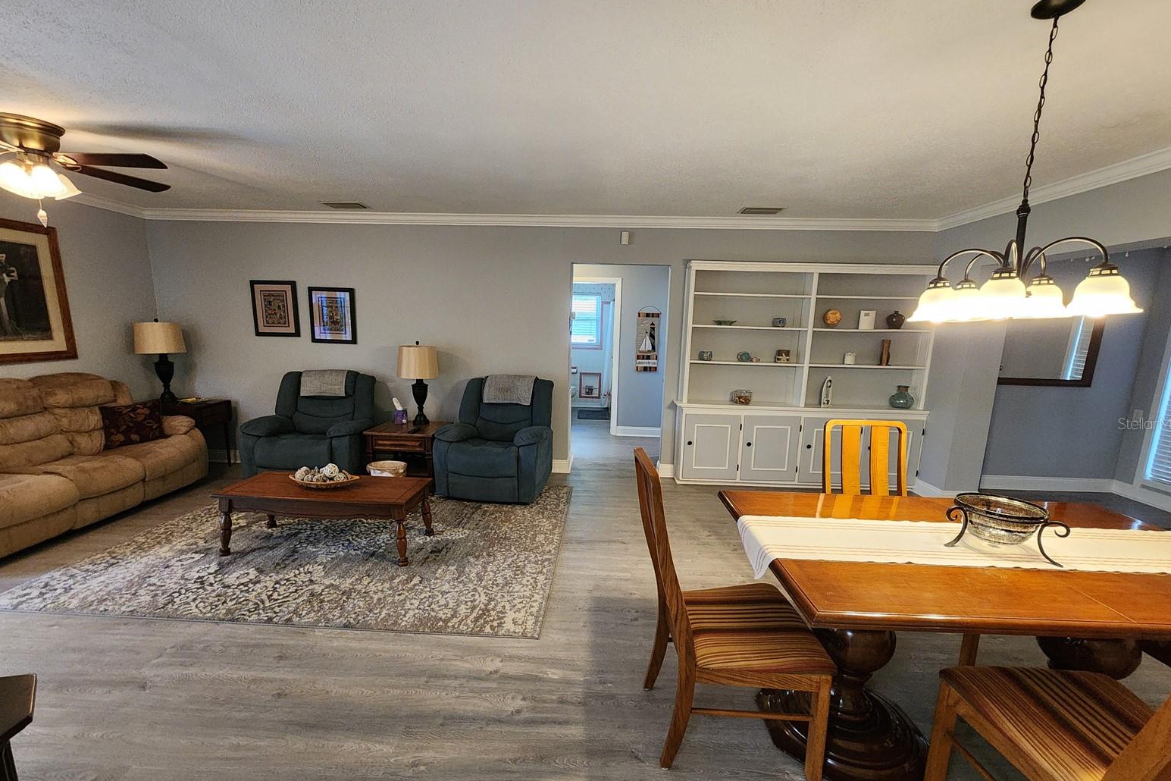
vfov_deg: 81.0
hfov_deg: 104.3
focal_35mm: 14
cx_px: 583
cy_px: 423
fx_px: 455
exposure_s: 1/60
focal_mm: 2.2
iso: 400
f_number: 2.2
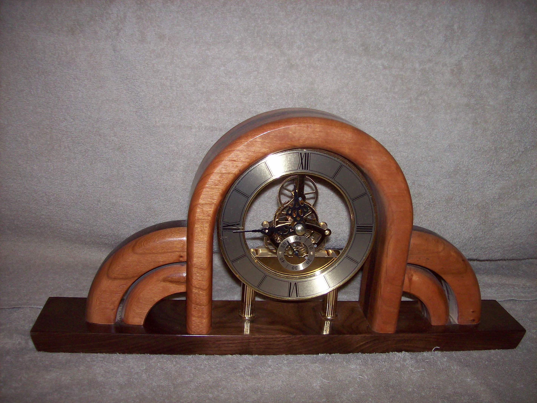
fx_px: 558
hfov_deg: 51.4
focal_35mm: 36
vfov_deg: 39.6
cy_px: 202
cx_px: 268
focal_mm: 6
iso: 80
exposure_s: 1/64
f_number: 2.7
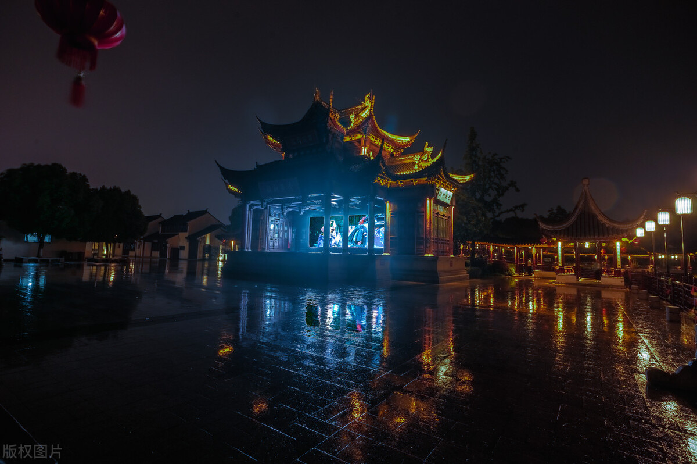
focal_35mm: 17
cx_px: 348
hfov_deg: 93.3
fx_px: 329
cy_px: 232
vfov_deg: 70.3
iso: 100
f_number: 10
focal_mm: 17
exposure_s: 1/13
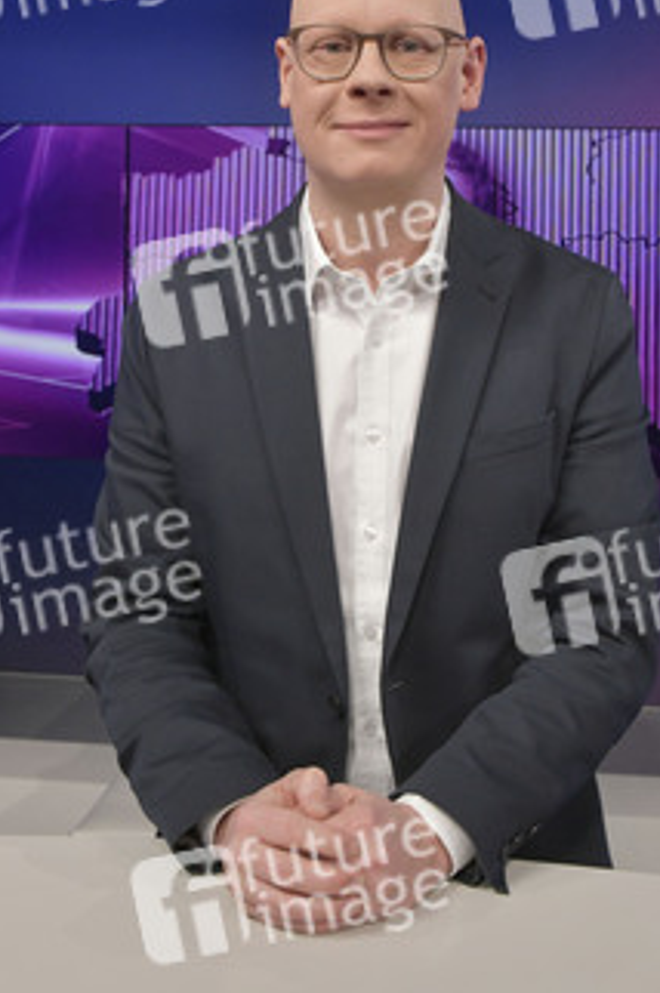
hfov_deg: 36.7
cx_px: 379
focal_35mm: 36
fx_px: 992
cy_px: 429
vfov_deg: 53.0
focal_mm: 29
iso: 2500
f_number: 6.3
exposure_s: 1/200
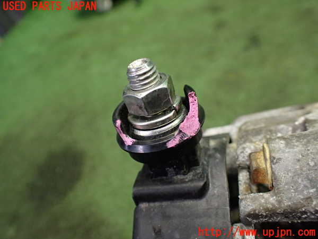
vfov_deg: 46.8
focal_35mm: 30
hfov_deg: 60.0
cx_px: 159
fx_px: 276
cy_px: 120
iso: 640
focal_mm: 5.4
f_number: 2.3
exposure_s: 1/125
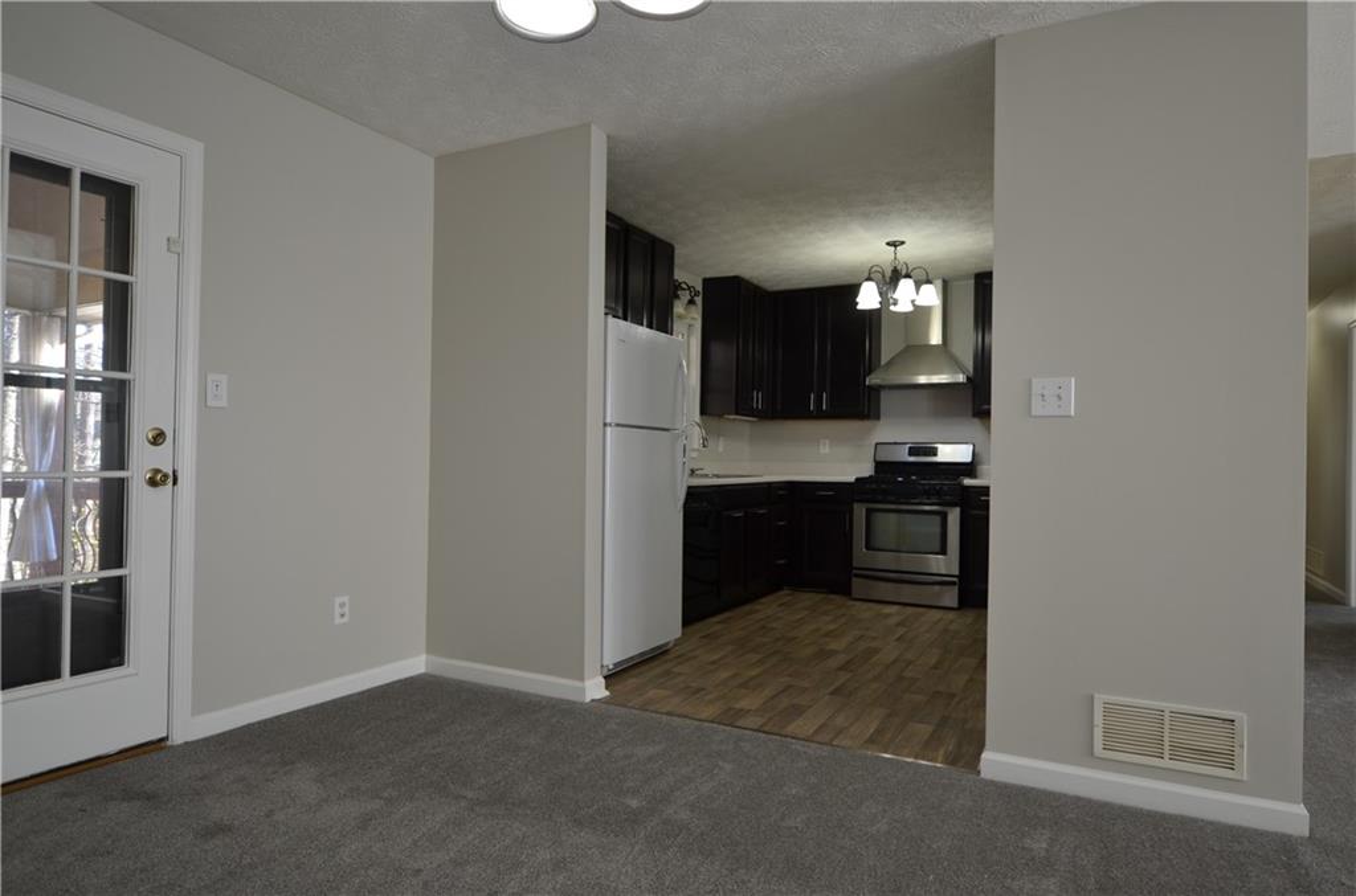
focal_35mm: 21
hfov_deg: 81.4
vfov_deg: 59.2
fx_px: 789
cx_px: 678
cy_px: 448
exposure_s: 1/80
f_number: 4.5
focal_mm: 14
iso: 400
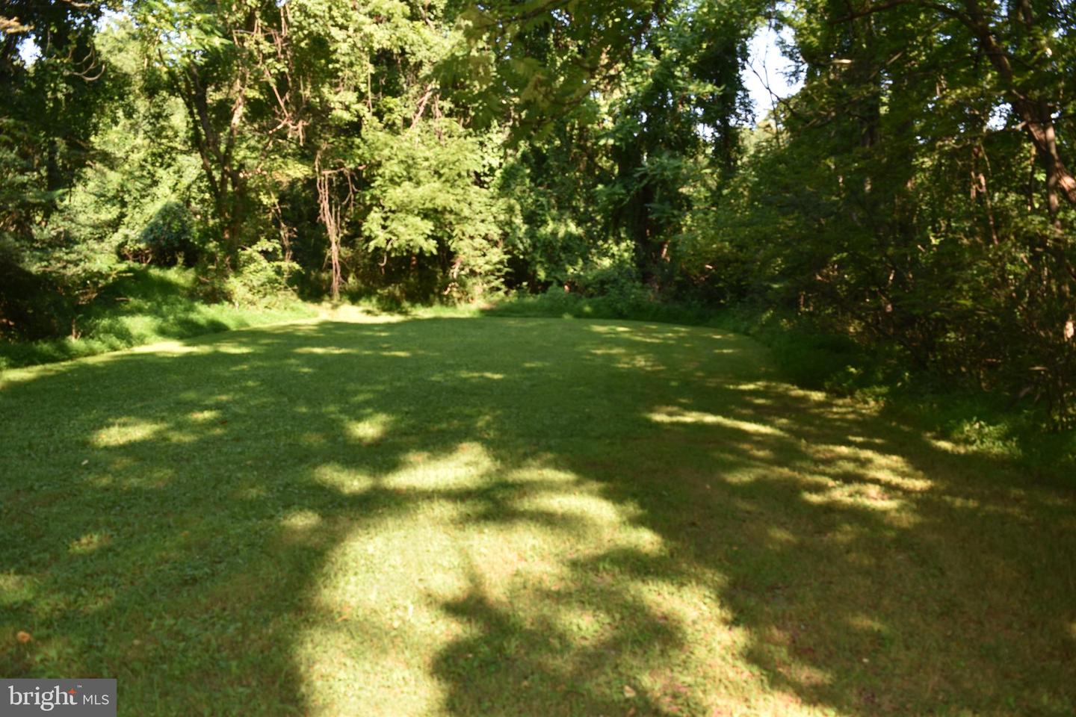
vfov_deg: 47.9
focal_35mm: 27
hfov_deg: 67.4
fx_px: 807
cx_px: 538
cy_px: 358
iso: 140
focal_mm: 18
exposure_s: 1/125
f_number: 5.6
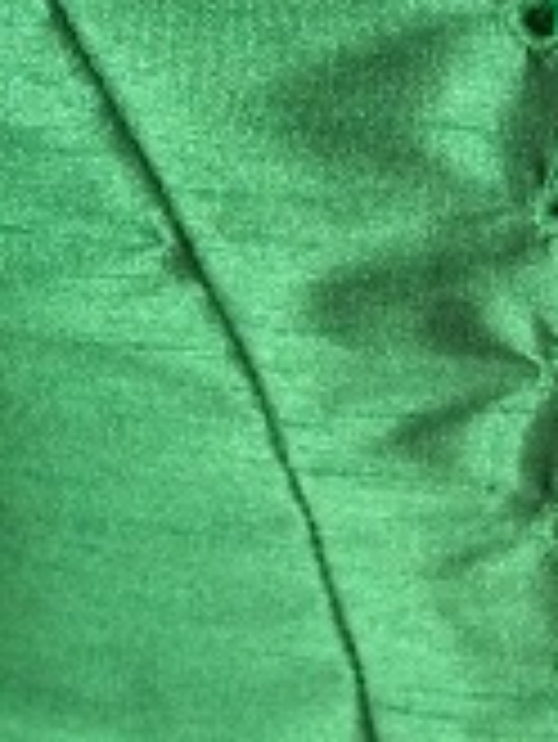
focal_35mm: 88
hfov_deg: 15.7
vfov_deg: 22.2
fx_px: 1889
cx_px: 790
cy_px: 441
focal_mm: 4.15
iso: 320
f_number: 2.2
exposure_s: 1/17
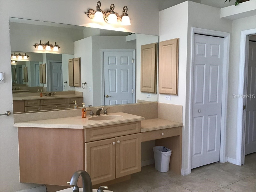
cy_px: 96
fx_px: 229
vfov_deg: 45.4
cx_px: 128
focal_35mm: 31
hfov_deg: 58.4
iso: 25
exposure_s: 1/30
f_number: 2.4
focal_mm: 3.3
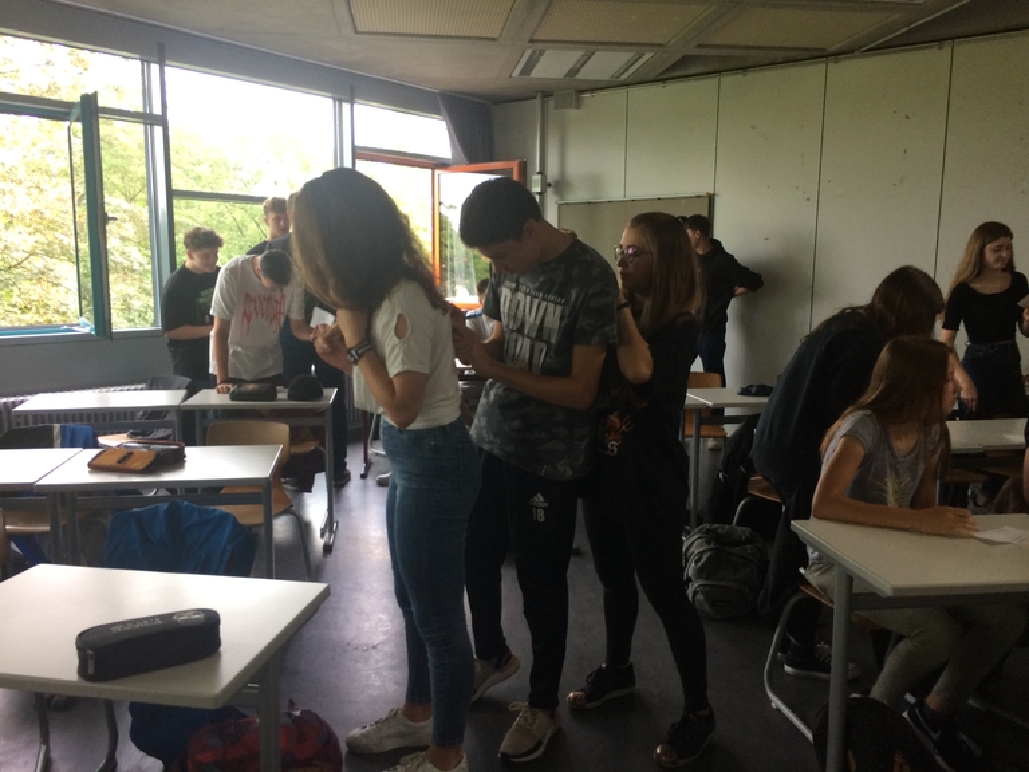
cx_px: 514
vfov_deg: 48.2
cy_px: 386
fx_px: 862
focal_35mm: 29
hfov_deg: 61.7
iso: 50
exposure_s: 1/33
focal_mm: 4.15
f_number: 2.2
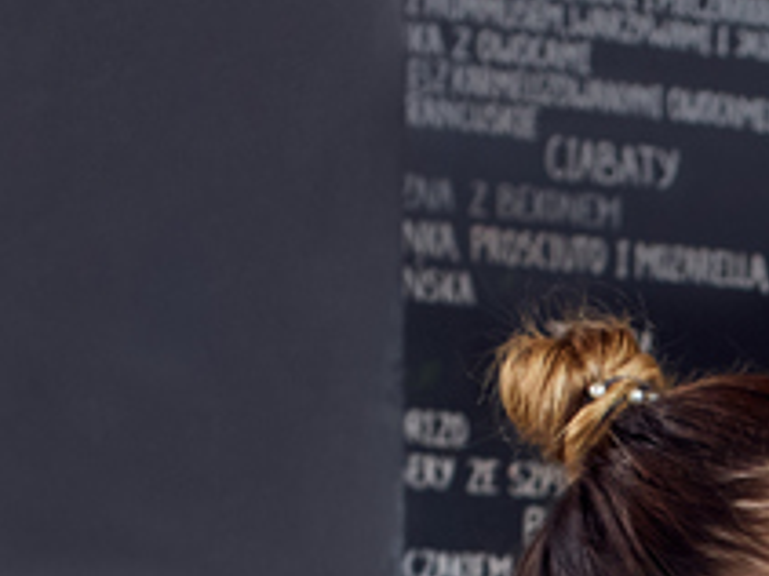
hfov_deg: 9.4
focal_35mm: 200
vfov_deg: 7.1
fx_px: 4441
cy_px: 1294
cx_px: 1456
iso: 640
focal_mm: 35
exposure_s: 1/80
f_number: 2.8
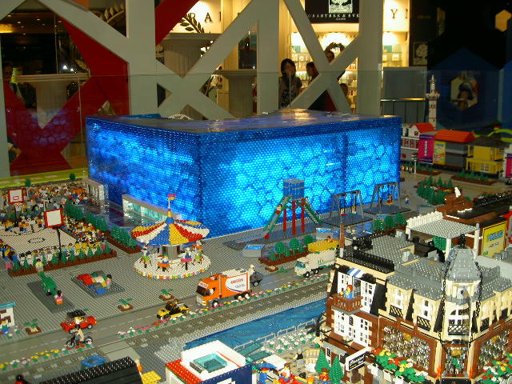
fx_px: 577
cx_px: 256
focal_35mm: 39
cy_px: 192
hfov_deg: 47.9
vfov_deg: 36.8
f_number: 2.8
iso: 50
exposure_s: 1/60
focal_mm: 8
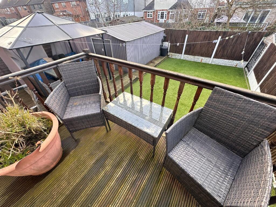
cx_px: 138
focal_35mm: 14
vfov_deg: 85.7
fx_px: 112
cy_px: 104
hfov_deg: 102.1
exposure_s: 1/99
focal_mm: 2.22
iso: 40
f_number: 2.2
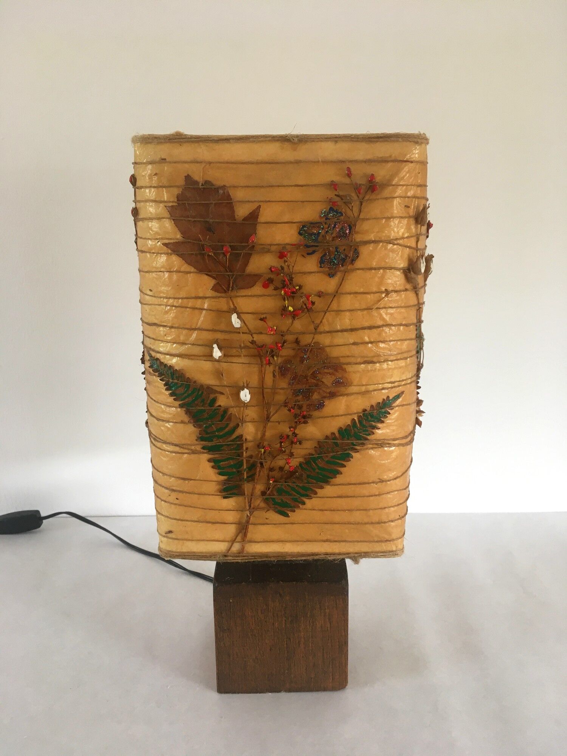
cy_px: 378
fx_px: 633
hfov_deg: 48.2
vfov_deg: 61.7
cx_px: 284
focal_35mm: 29
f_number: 2.2
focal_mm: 4.15
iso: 80
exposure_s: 1/33
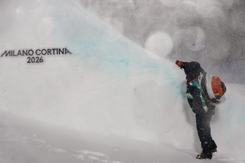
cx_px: 122
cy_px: 82
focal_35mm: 50
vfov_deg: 27.0
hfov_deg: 39.6
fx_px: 340
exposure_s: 1/1000
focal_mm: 50
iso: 2500
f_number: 10
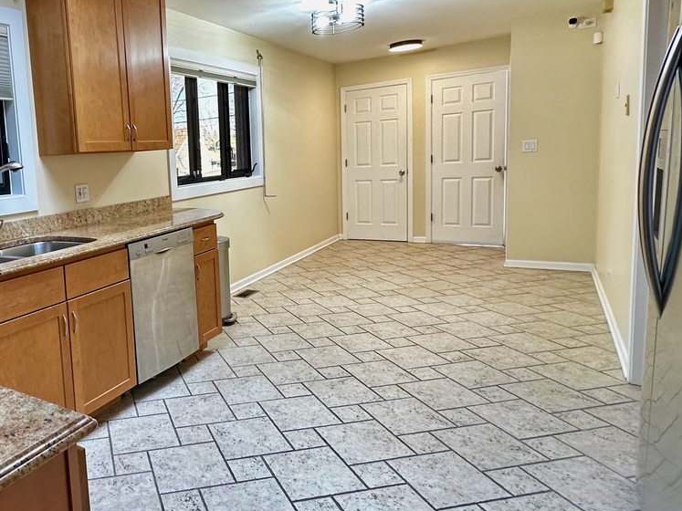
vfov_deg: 51.2
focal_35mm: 27
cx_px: 146
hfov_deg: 60.6
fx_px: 532
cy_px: 227
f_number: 2.2
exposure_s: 1/60
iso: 200
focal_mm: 2.22
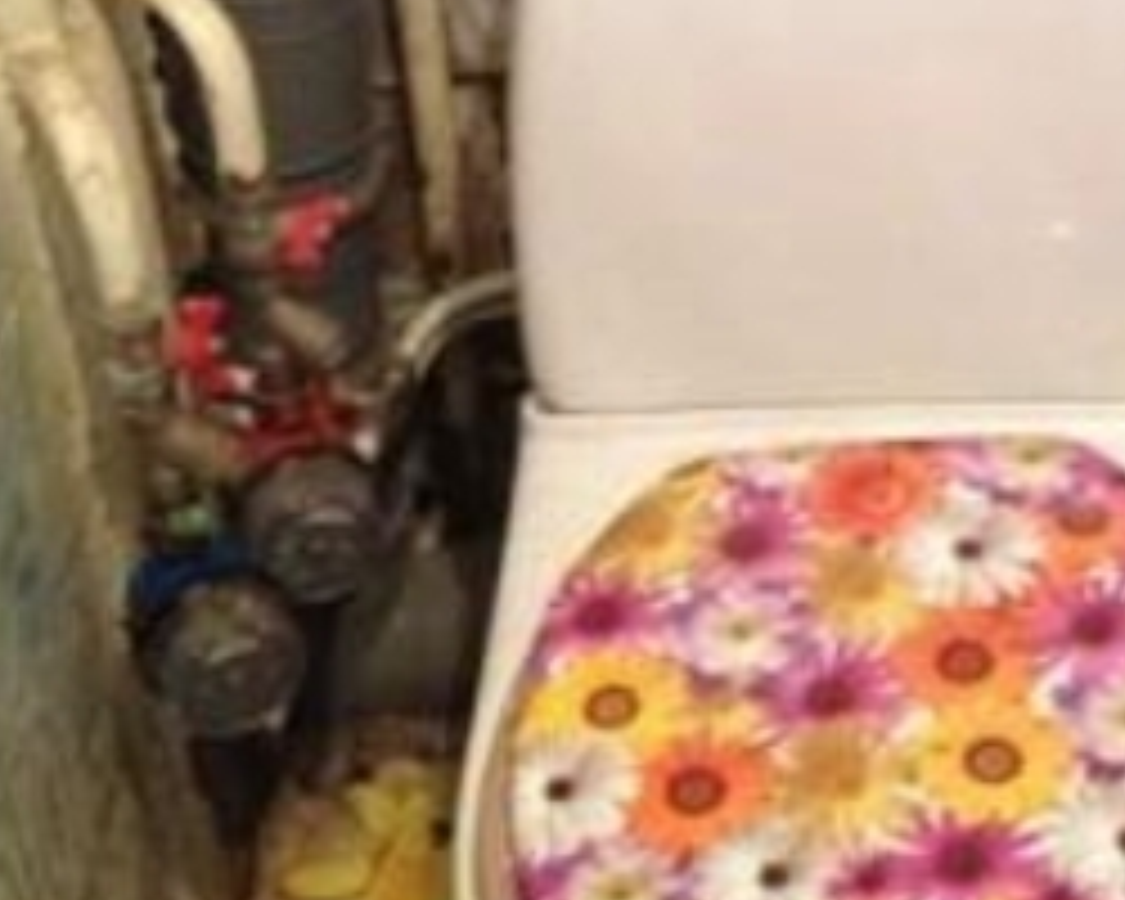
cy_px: 126
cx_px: 837
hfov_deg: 23.1
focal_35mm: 82
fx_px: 2730
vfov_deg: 18.5
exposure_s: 1/15
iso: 800
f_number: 2.4
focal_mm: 4.28
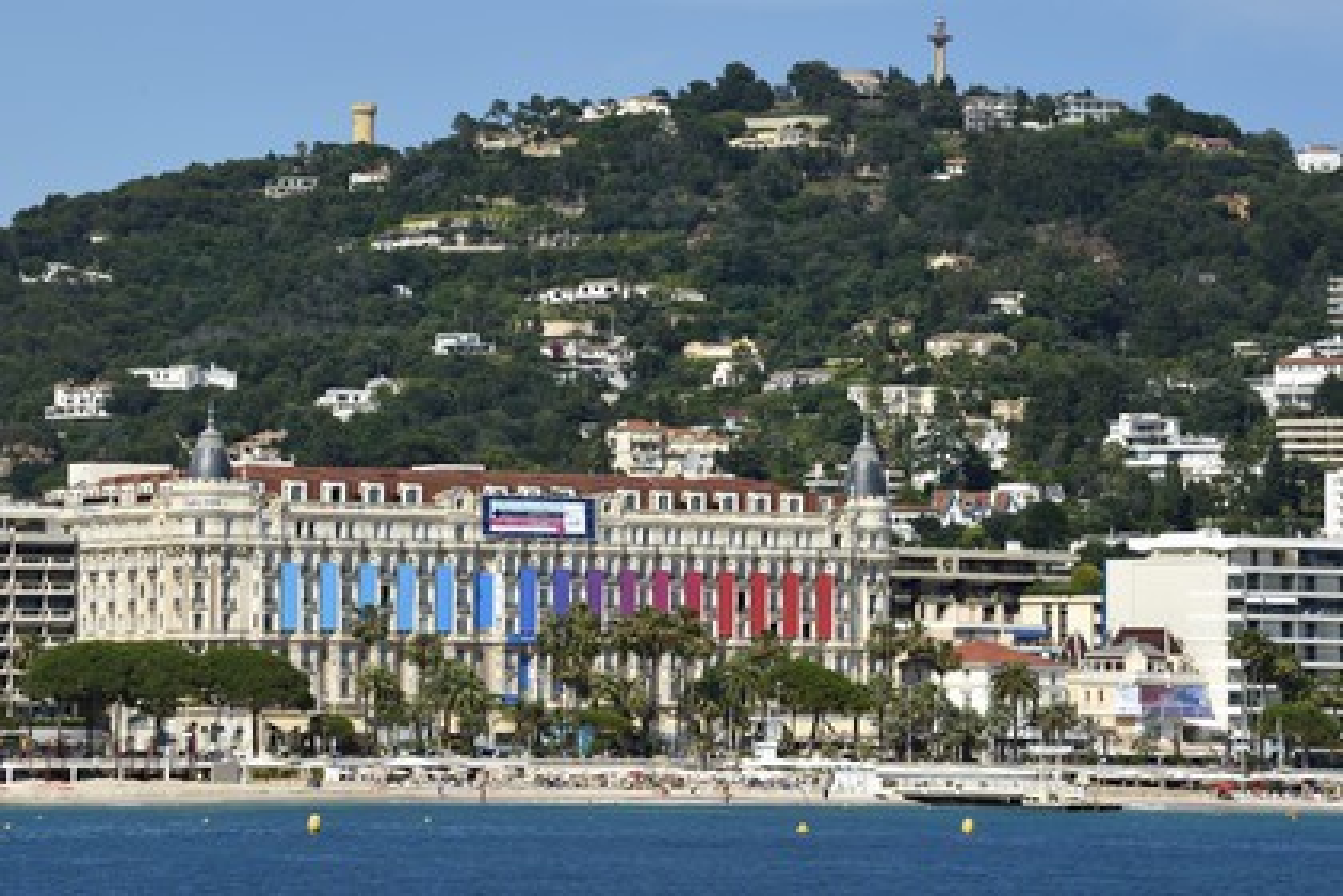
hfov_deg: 11.7
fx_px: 6528
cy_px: 448
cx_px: 672
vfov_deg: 7.8
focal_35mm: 175
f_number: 11
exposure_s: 1/400
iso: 200
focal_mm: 175
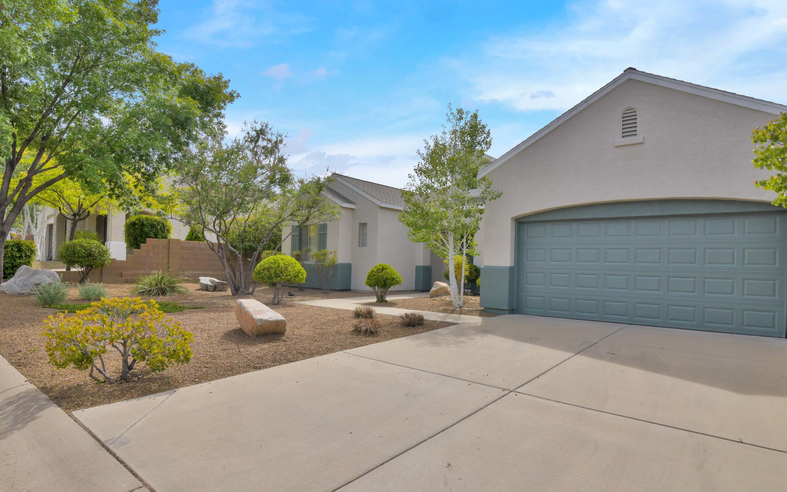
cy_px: 274
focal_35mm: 21
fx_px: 450
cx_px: 419
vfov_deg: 57.1
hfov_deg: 82.2
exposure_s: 1/800
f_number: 14
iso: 500
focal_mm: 18
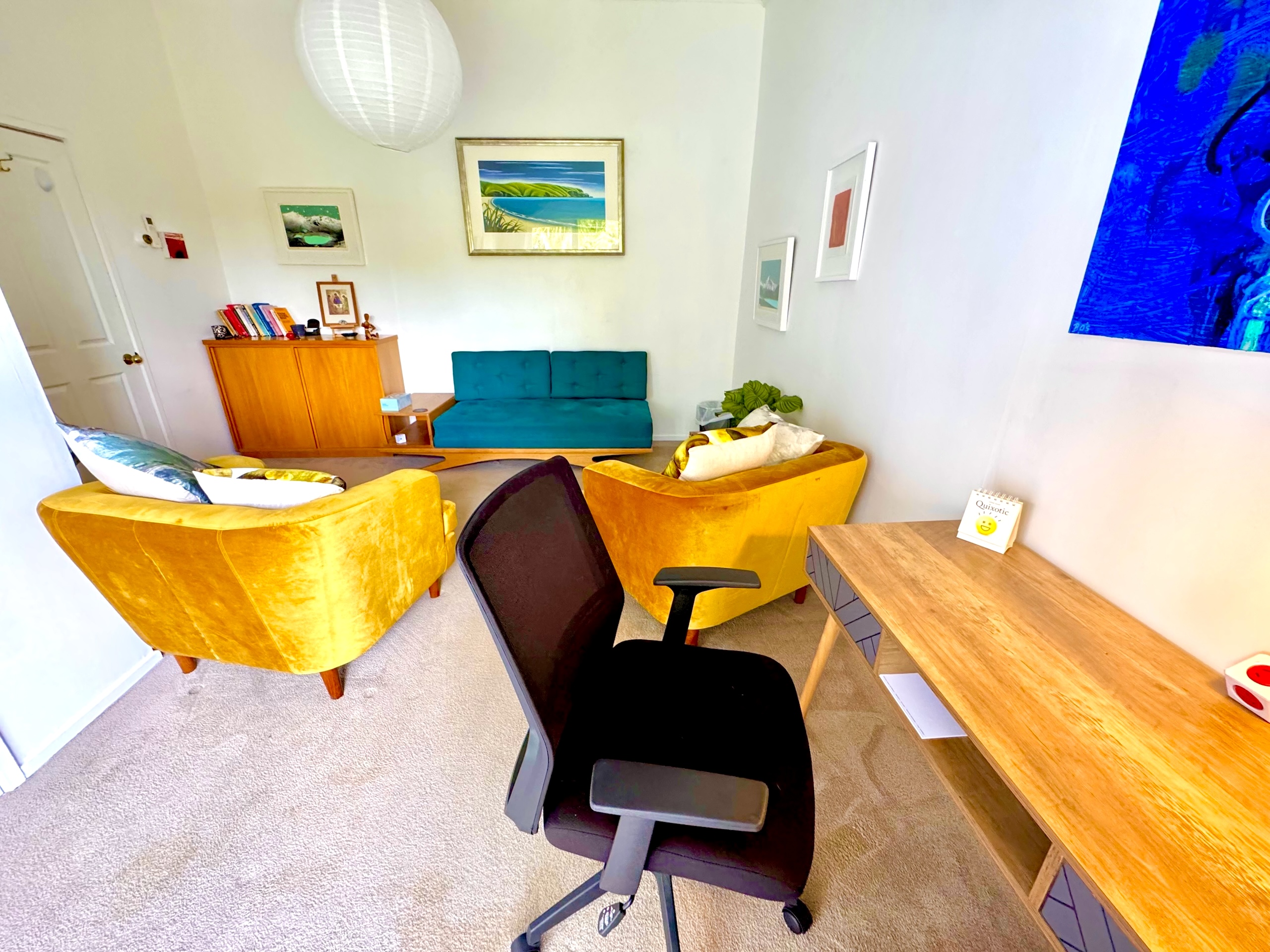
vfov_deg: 85.7
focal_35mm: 14
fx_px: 514
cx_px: 635
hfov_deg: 102.1
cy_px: 476
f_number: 2.2
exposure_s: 1/97
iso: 320
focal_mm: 2.22
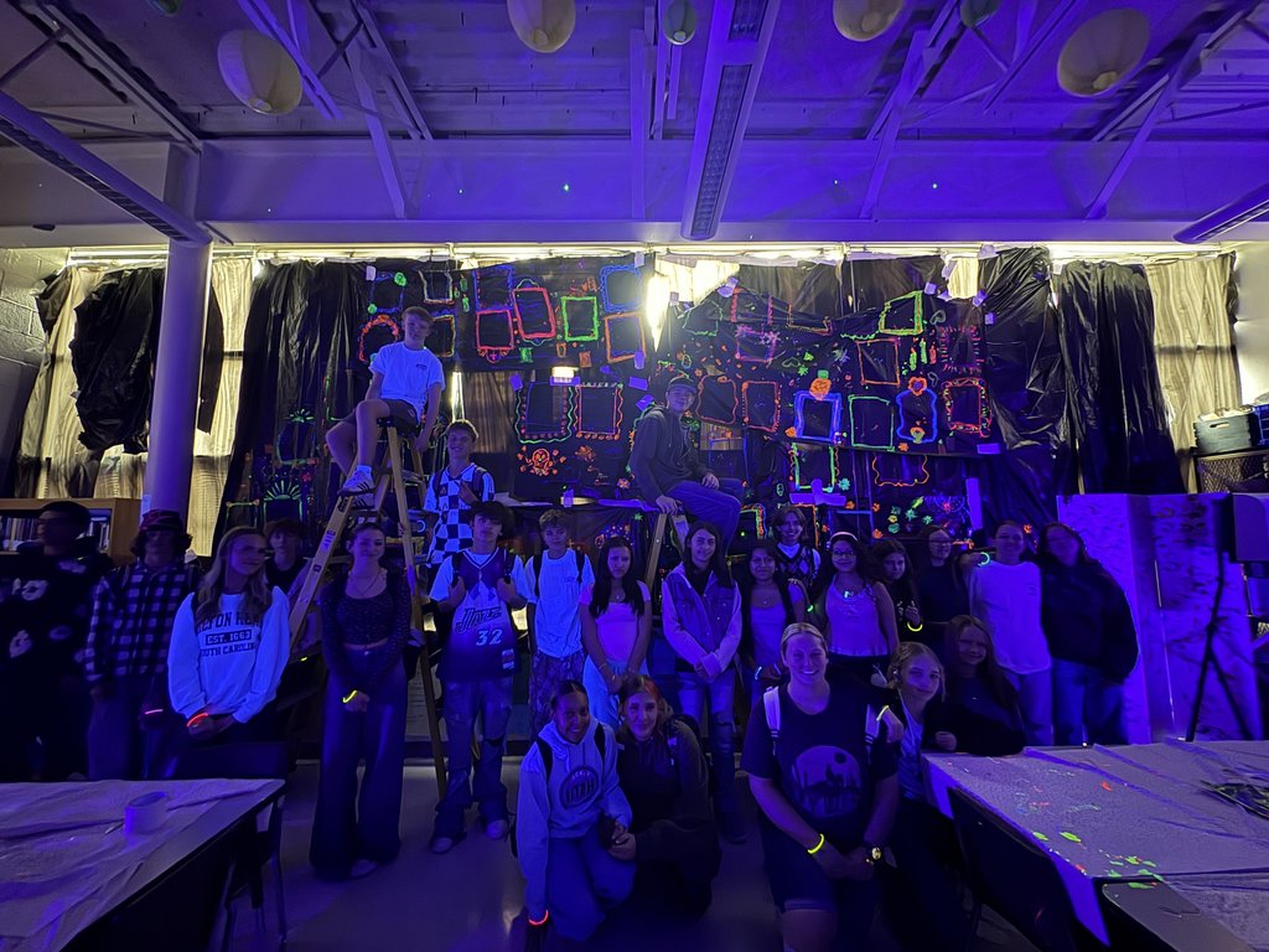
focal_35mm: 14
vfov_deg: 85.7
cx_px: 634
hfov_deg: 102.1
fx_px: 513
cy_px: 476
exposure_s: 1/7
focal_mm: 2.22
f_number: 2.2
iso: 1250
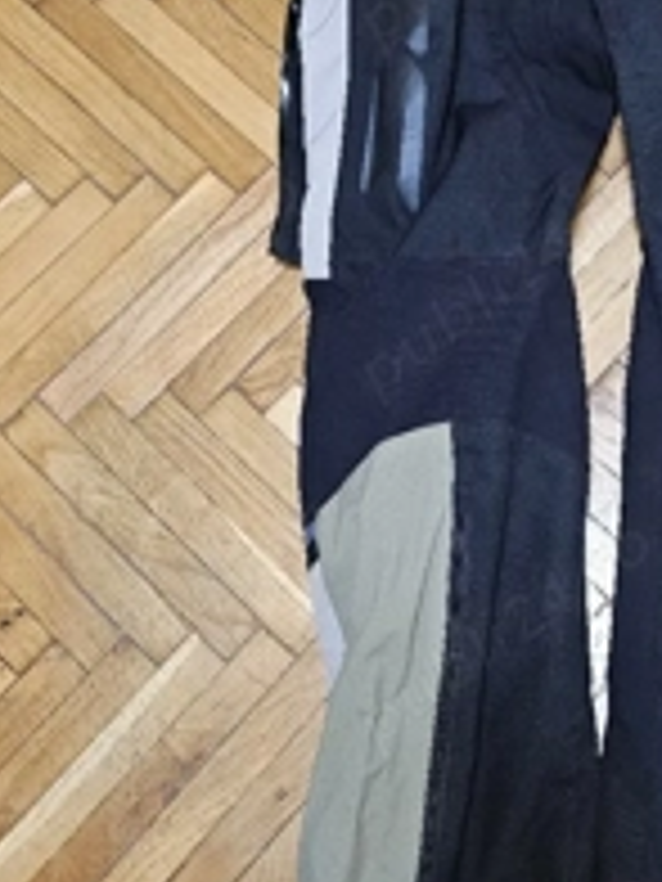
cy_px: 338
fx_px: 1198
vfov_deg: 40.2
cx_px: 594
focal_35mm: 47
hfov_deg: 29.6
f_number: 1.7
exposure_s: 1/50.3
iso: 500
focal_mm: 6.3
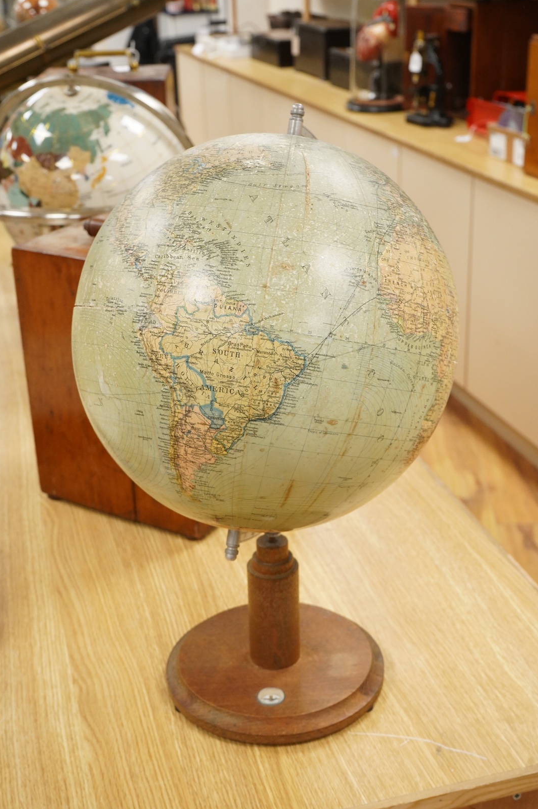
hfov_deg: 29.2
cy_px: 401
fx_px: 1033
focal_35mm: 46
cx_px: 285
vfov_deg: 42.8
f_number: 8
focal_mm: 43
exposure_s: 1/100
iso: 4000
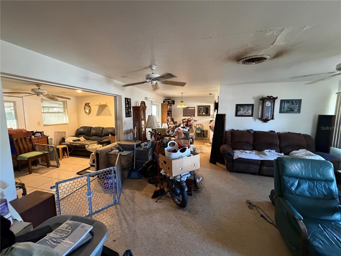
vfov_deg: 85.7
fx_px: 138
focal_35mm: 14
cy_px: 128
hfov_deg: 102.1
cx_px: 170
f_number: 2.2
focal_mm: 2.22
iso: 640
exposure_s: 1/60
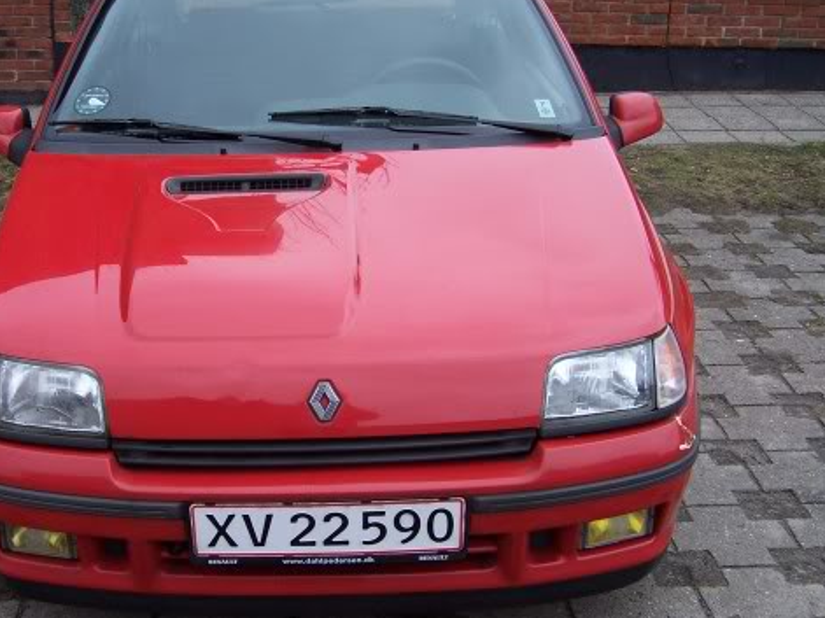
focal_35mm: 52
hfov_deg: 36.7
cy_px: 297
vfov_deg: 28.0
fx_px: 1239
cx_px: 333
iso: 80
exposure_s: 1/90
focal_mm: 6.3
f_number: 2.8
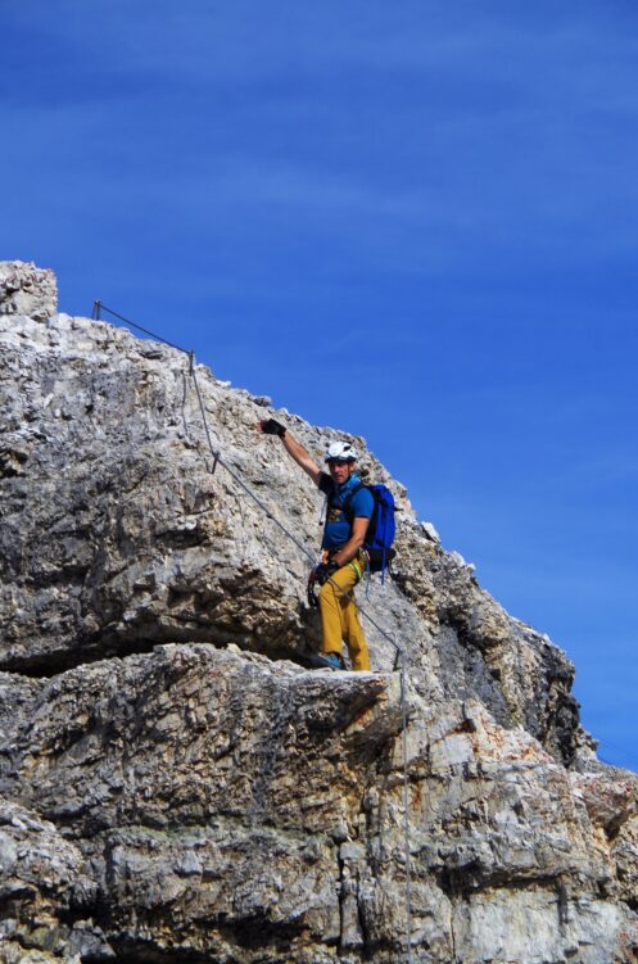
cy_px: 482
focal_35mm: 202
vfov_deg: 10.2
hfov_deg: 6.8
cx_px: 319
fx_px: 5397
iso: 100
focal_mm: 135
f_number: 11
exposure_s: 1/320
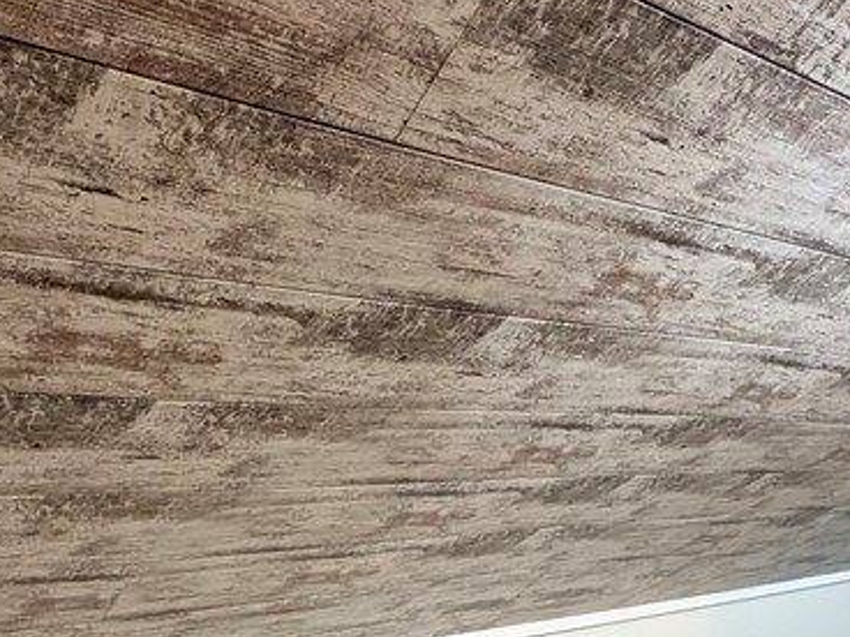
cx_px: 282
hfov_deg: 47.1
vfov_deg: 30.5
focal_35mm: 39
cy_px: 789
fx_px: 958
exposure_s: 1/60
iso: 400
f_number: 2.2
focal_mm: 2.22
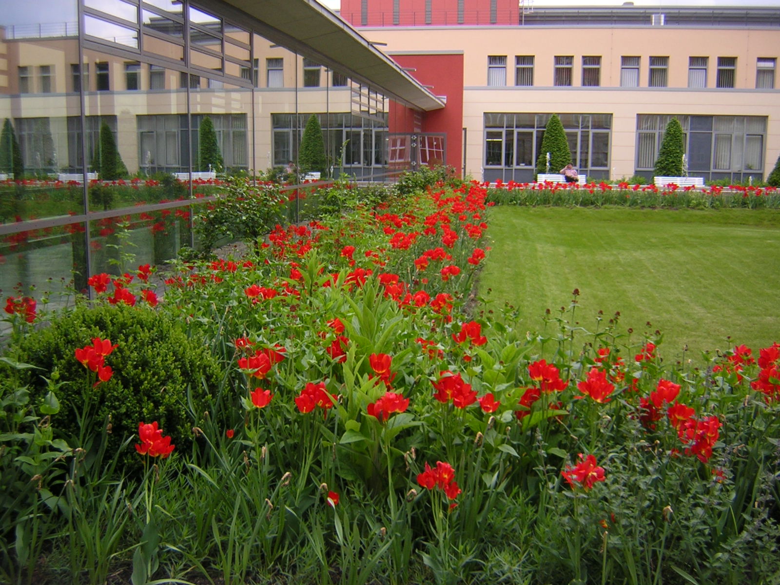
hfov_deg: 51.4
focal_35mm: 36
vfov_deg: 39.7
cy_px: 292
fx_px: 811
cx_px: 390
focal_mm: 4.7
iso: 100
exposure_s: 1/423
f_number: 2.6
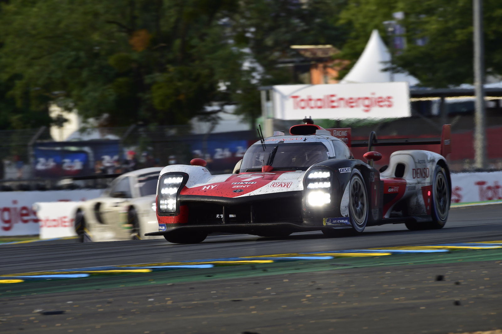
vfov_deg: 2.7
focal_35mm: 500
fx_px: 6968
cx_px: 251
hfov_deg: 4.1
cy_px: 167
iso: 320
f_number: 14
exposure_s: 1/200
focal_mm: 500
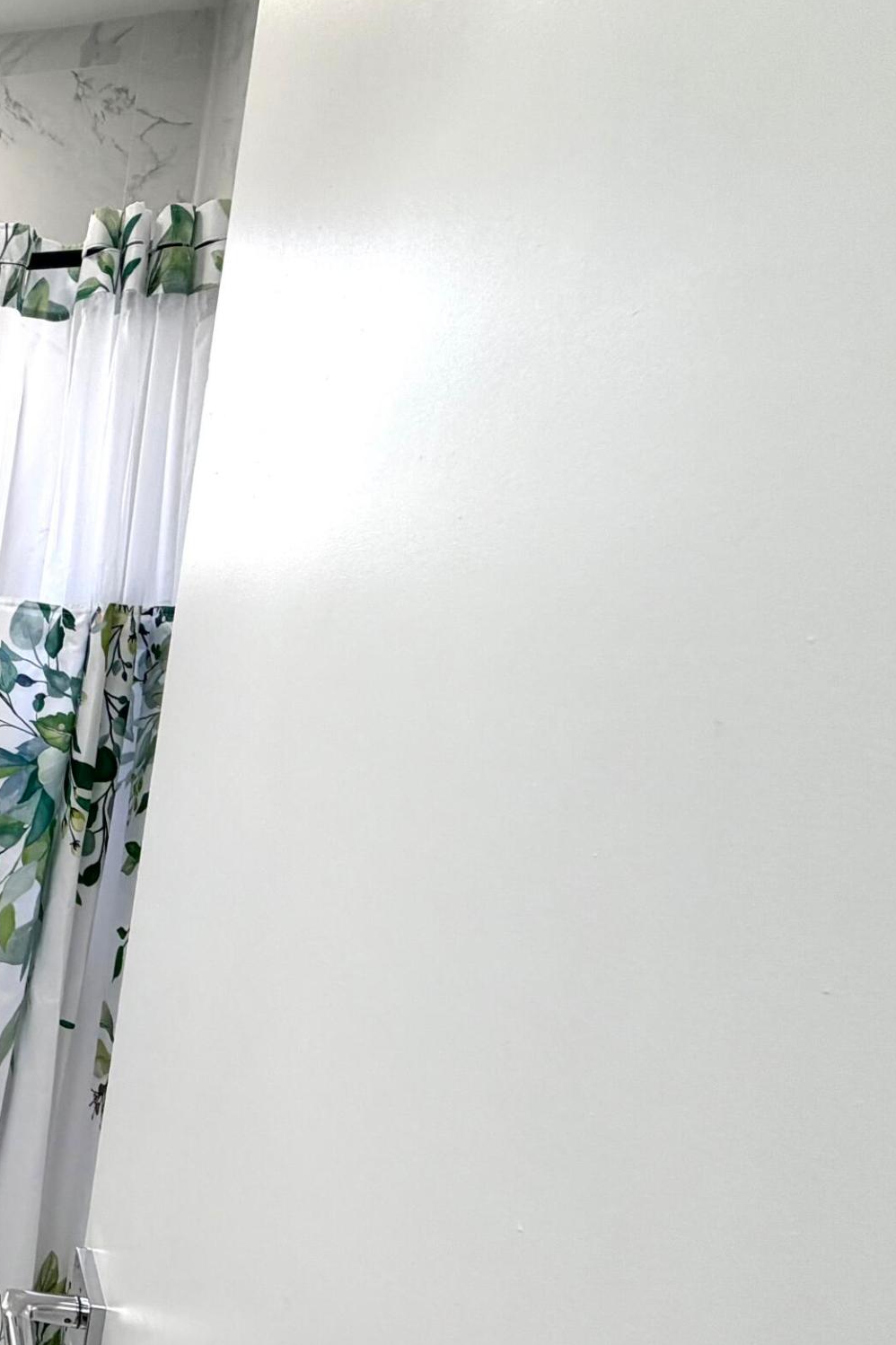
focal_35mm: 28
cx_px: -322
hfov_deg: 32.2
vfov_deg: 64.6
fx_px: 1046
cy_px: 831
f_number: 2.2
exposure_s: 1/120
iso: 80
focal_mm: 2.22
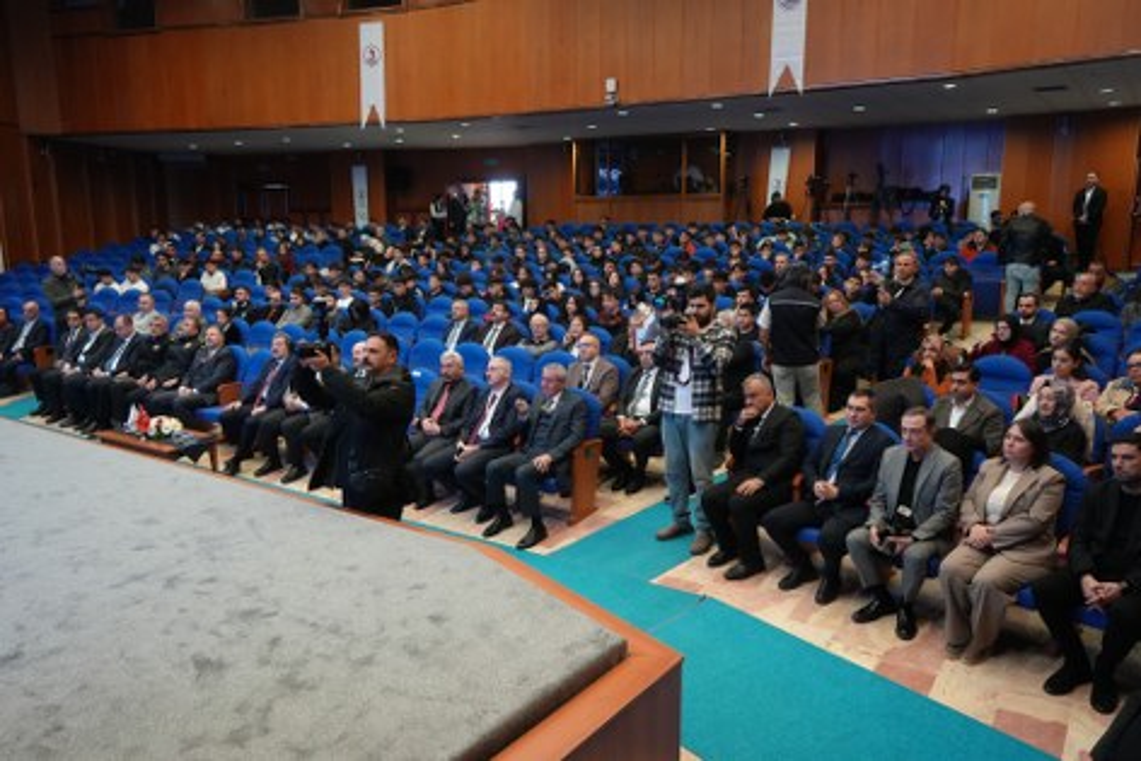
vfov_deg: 48.0
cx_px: 570
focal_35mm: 27
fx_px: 856
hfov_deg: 67.4
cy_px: 380
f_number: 4
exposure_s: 1/160
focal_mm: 27
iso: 8000
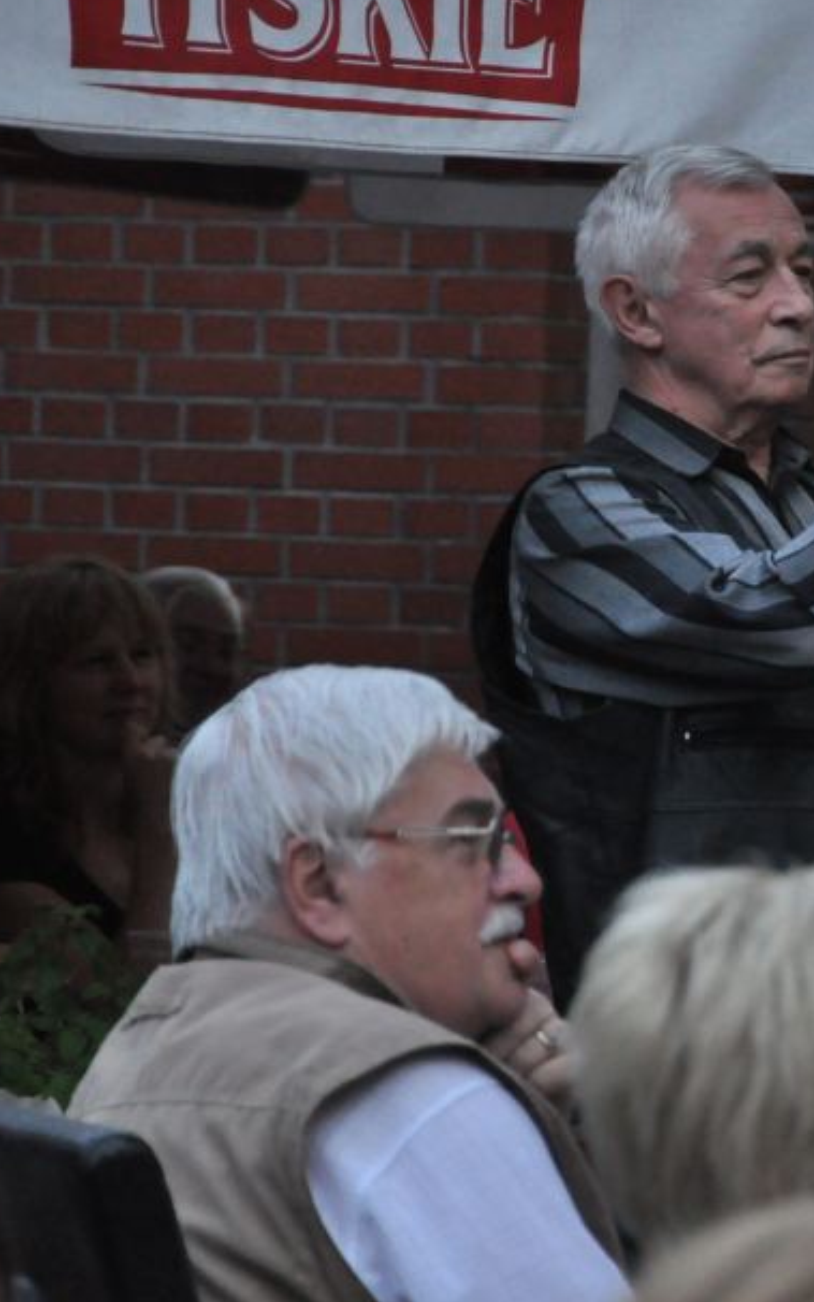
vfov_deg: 7.7
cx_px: 859
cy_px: 593
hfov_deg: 4.8
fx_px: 9610
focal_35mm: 271
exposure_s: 1/200
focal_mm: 105
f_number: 5.6
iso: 2000
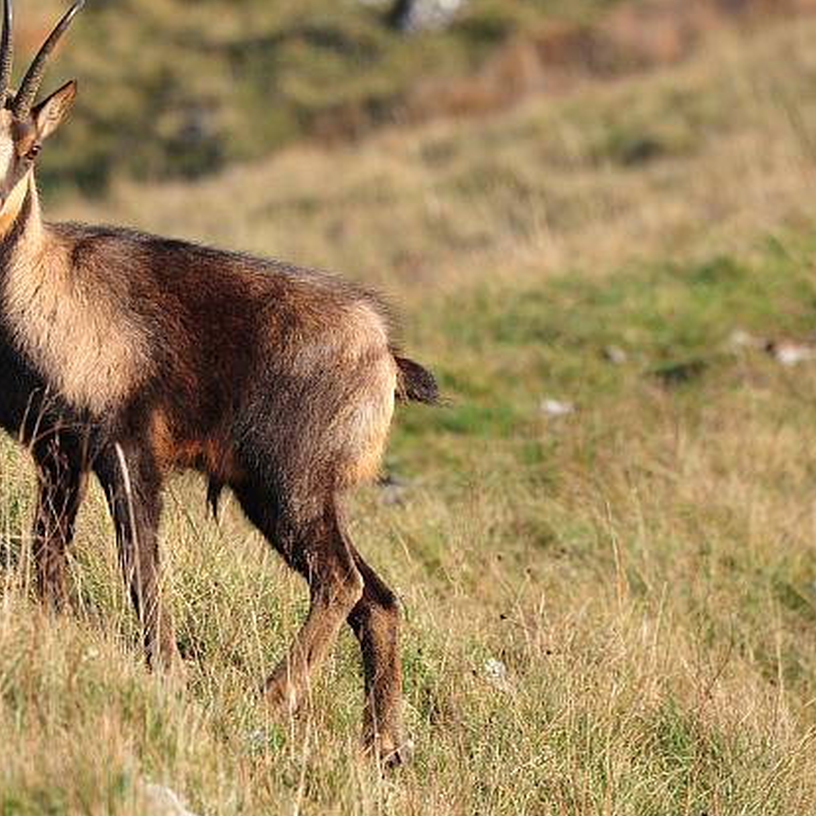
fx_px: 17255
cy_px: 241
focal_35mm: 647
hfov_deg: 2.7
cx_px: 110
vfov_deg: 2.7
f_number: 9
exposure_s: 1/320
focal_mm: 350
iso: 500
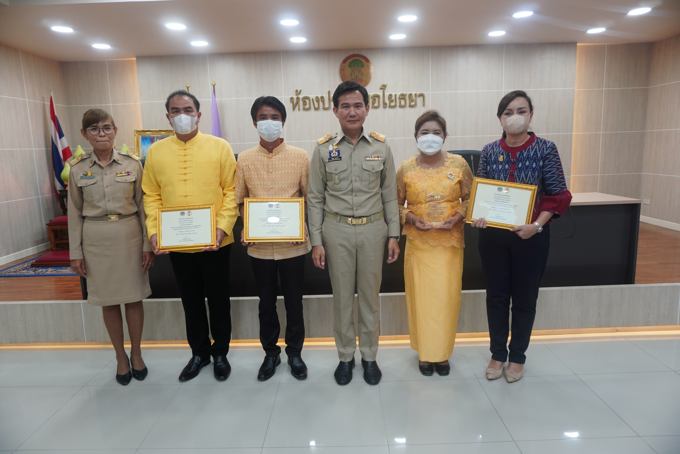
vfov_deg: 53.1
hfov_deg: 73.7
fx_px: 453
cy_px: 227
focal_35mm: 24
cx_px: 340
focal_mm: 16
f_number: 3.5
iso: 200
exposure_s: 1/30
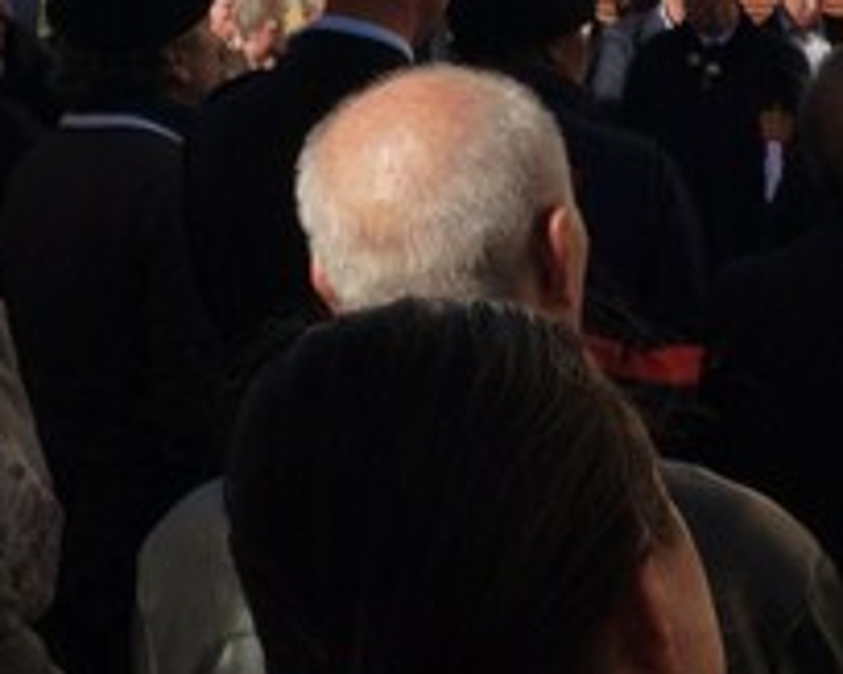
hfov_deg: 9.3
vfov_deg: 7.4
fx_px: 5187
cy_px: 151
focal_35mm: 208
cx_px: 310
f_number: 18
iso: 200
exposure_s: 1/100
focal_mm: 15.5
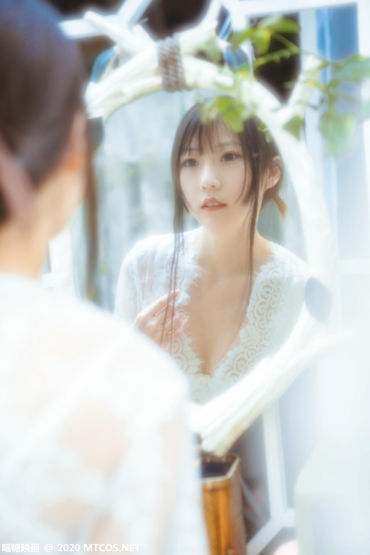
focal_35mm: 70
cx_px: 185
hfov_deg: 19.5
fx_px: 1079
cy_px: 278
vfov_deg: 28.8
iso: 100
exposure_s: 1/200
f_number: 2.8
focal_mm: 70
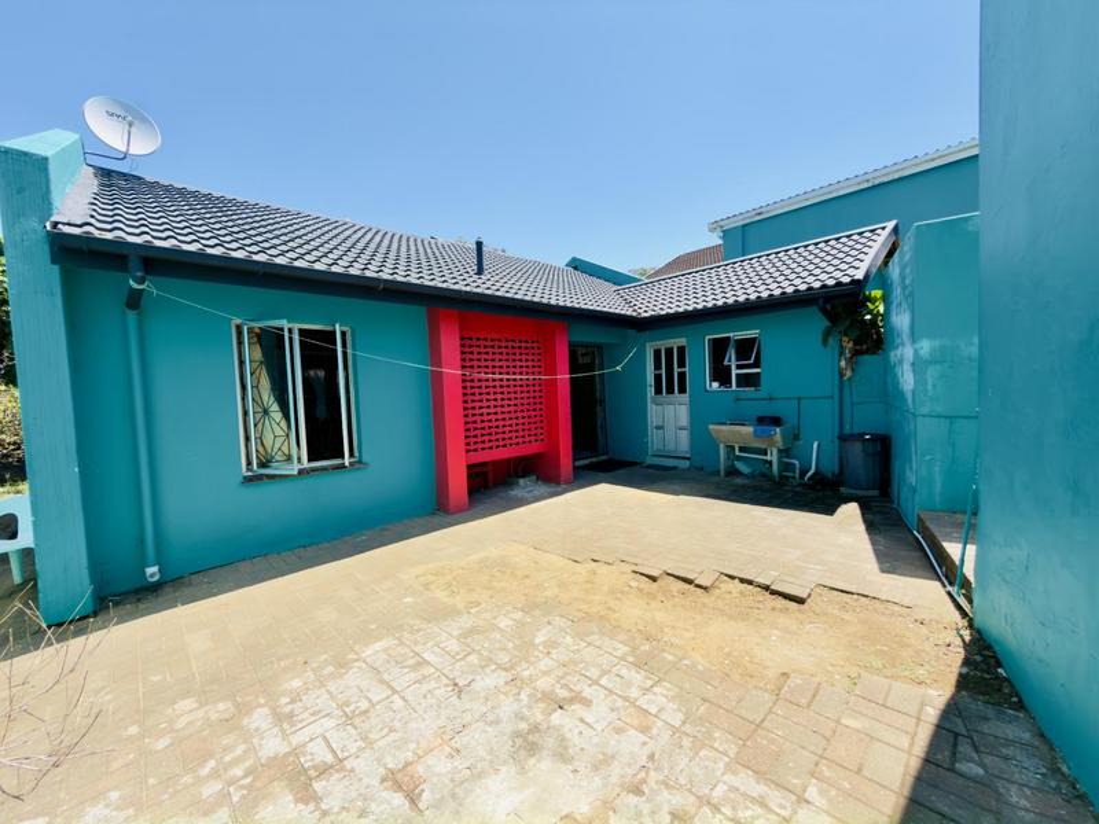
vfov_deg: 85.7
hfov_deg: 102.1
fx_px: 444
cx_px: 550
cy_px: 412
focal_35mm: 14
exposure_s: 1/343
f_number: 2.2
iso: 16
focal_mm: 2.22
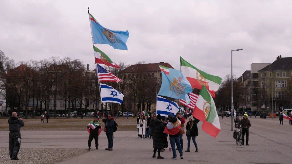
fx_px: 619
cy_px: 86
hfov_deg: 26.5
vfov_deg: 15.1
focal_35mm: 80
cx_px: 146
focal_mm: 50.5
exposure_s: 1/500
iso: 200
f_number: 6.4
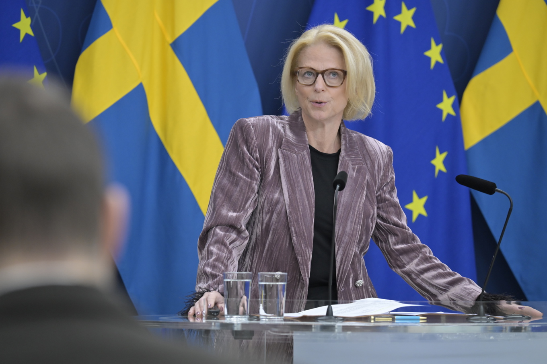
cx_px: 274
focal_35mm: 135
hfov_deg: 15.2
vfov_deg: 10.2
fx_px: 2051
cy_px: 182
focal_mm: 135
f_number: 4
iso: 2500
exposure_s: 1/400
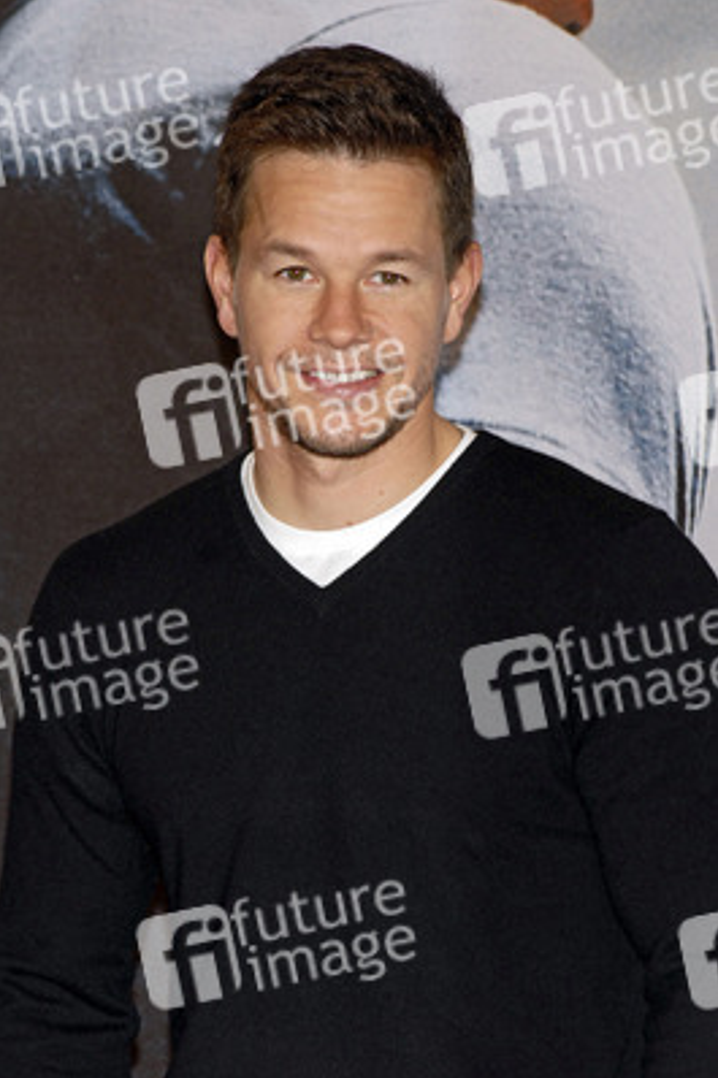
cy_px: 539
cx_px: 358
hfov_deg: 4.9
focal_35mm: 280
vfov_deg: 7.4
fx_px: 8368
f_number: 7.1
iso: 400
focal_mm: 185
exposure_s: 1/125
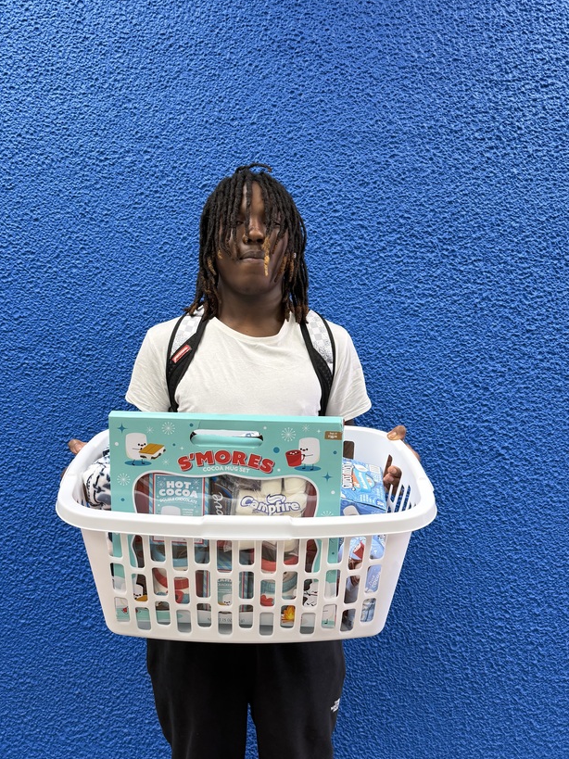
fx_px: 658
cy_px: 390
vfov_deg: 60.0
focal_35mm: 30
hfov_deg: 46.7
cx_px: 262
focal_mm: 6.76
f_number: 1.78
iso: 160
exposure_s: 1/60
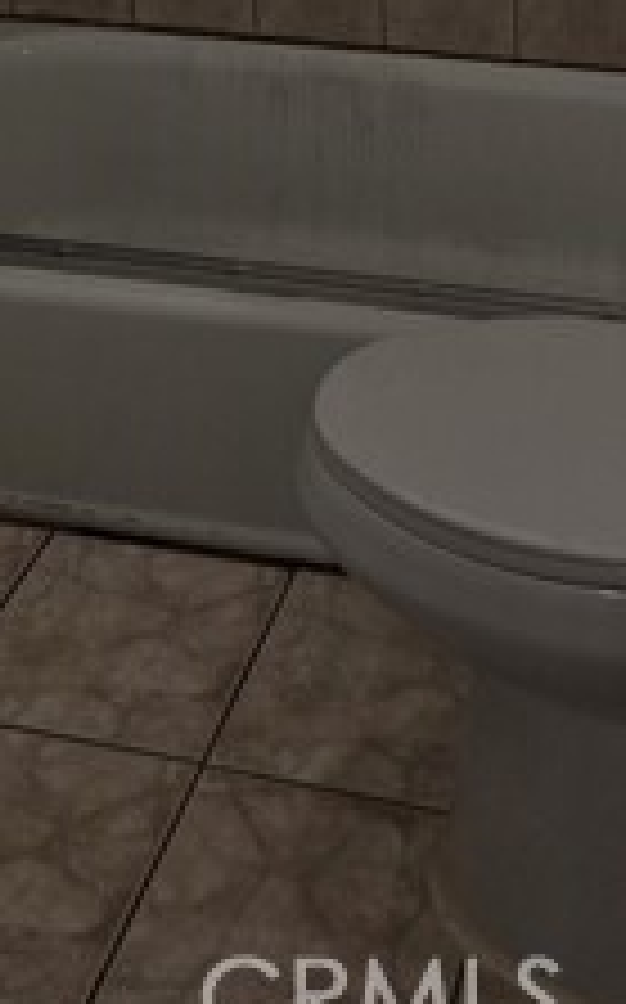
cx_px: 347
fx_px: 1914
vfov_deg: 24.7
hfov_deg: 18.6
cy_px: -378
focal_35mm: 70
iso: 25
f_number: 1.8
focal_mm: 5.4
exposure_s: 1/60
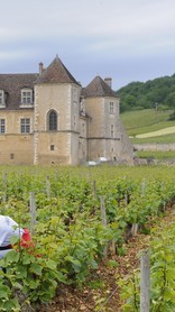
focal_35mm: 111
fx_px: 917
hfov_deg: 10.6
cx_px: -54
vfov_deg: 19.3
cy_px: 156
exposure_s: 1/160
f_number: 10
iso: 200
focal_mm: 70
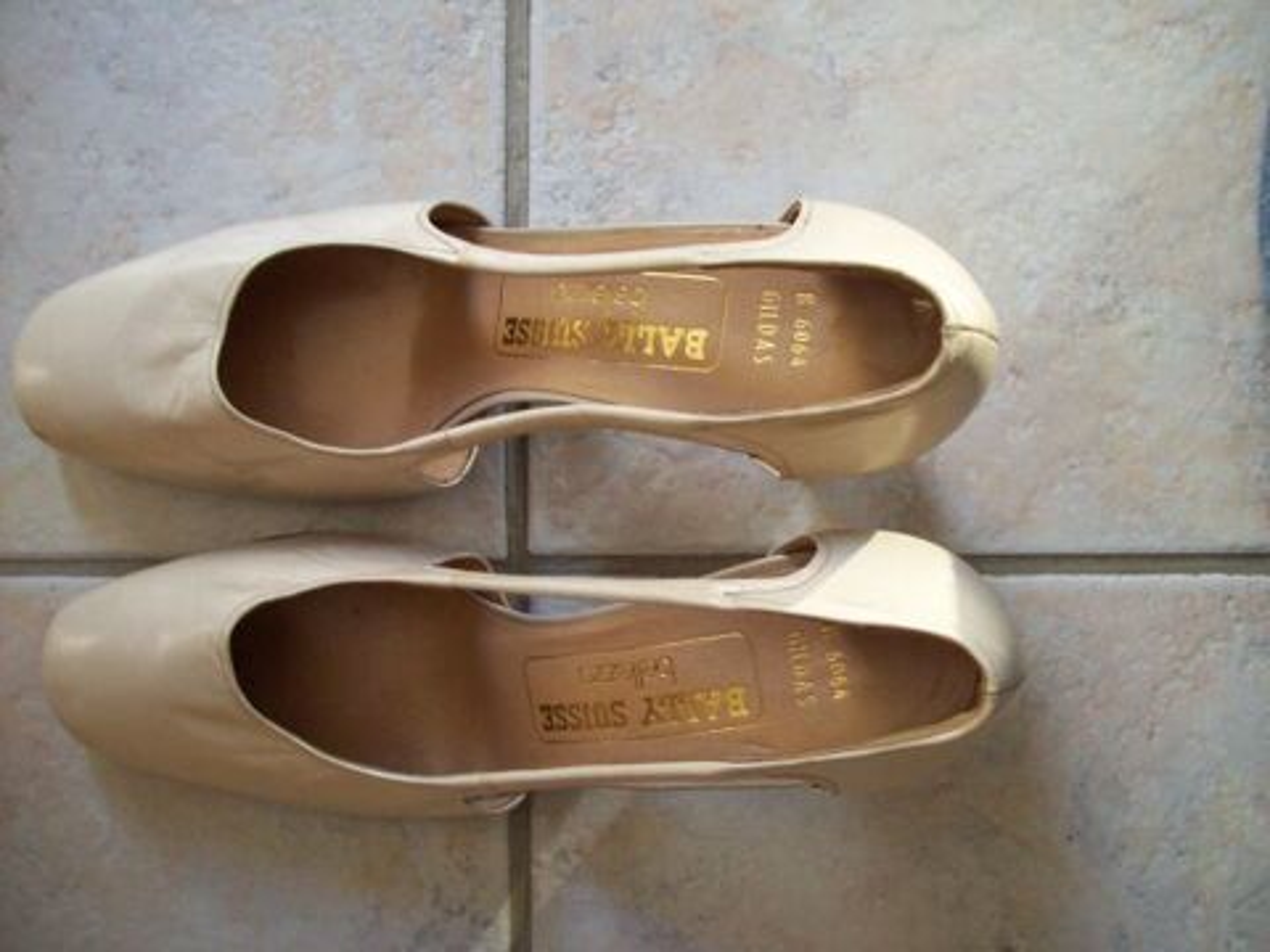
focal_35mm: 36
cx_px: 635
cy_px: 476
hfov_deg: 51.4
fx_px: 1321
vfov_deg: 39.7
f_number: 2.7
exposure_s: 1/31.6
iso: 160
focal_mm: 6
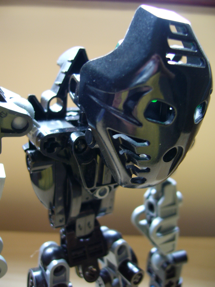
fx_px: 290
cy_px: 144
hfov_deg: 40.7
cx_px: 108
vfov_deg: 52.6
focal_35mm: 35
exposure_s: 1/20
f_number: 2.8
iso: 100
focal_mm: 5.8
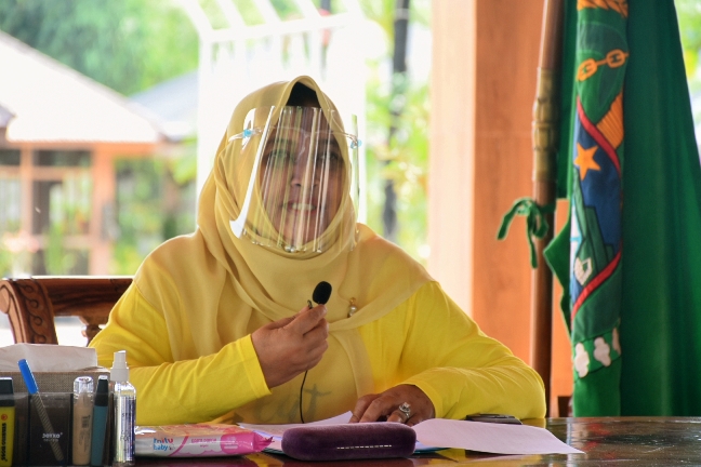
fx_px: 3797
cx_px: 350
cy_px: 234
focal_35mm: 195
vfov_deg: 7.0
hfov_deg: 10.5
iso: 400
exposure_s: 1/100
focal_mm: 130
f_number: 5.6
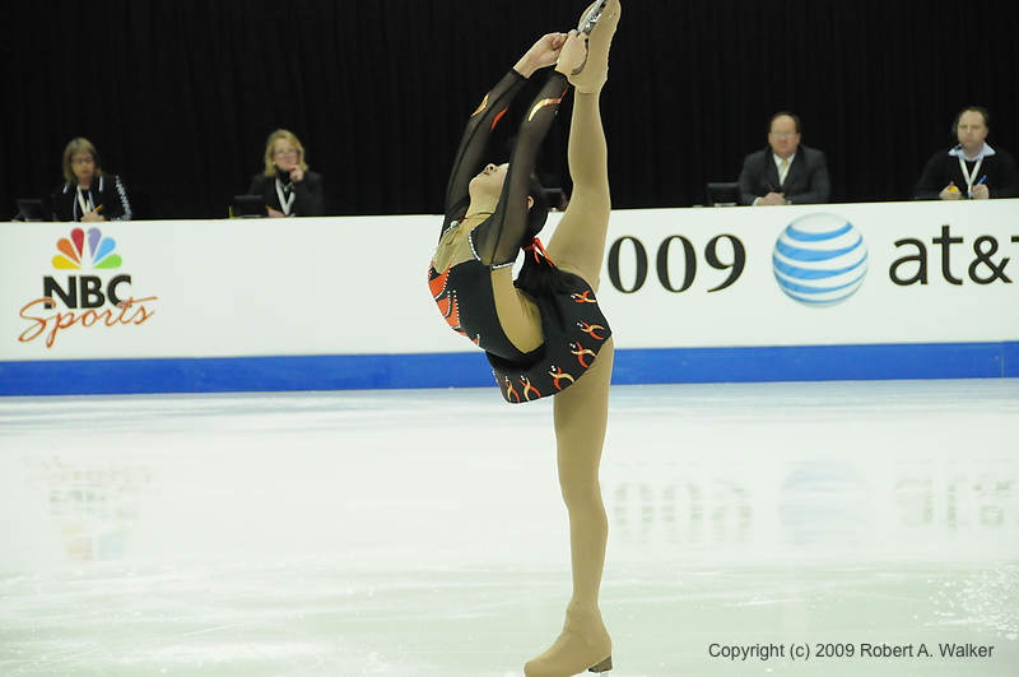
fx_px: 4452
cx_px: 510
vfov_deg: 8.7
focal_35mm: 158
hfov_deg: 13.1
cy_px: 338
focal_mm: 105
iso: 3200
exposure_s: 1/640
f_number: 5.6
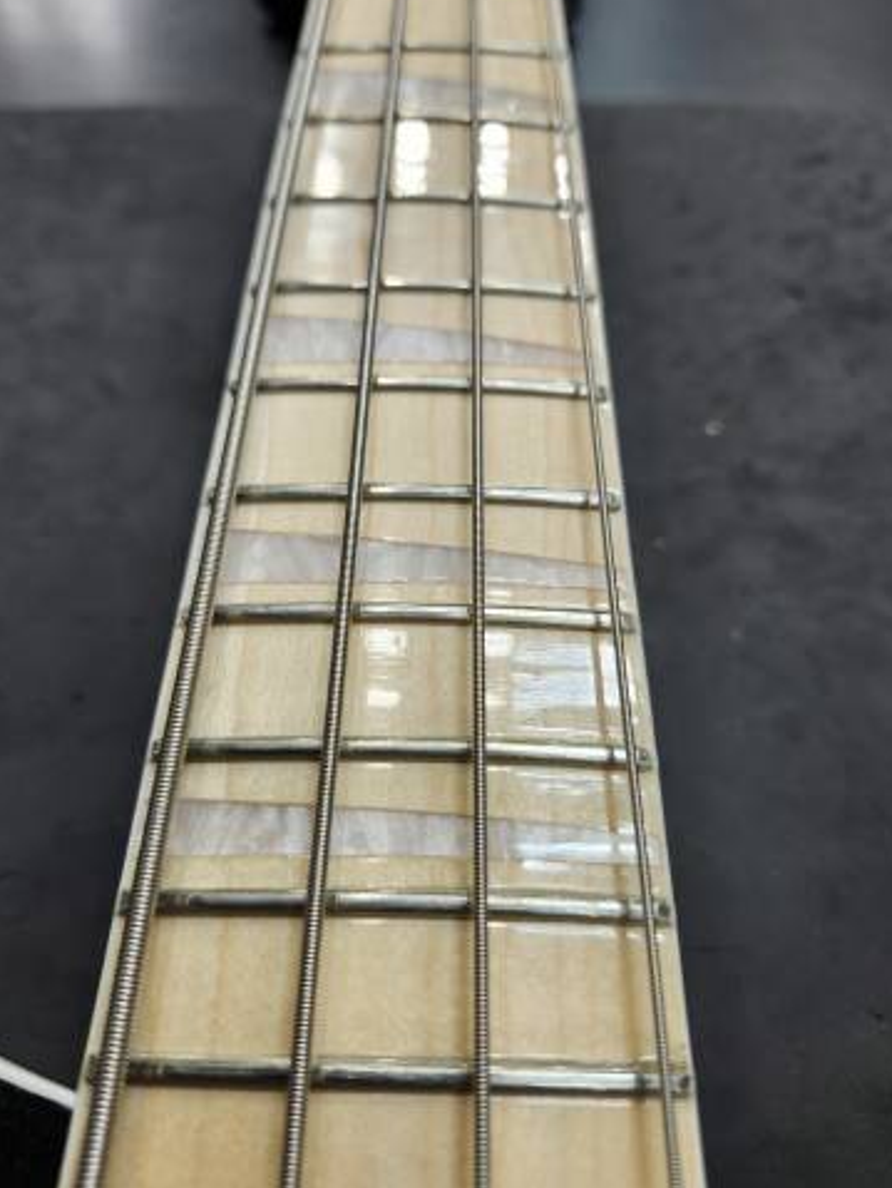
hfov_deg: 54.9
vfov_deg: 69.4
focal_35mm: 25
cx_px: 435
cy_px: 606
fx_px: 858
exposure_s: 1/120
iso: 50
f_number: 1.8
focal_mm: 5.54
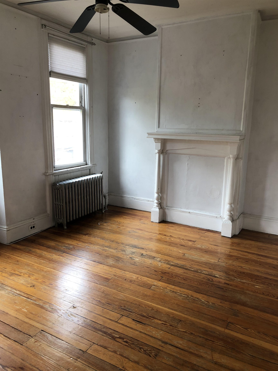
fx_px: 300
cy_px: 186
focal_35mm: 28
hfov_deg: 49.7
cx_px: 139
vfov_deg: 63.4
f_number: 1.8
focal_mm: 3.99
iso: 25
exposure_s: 1/40
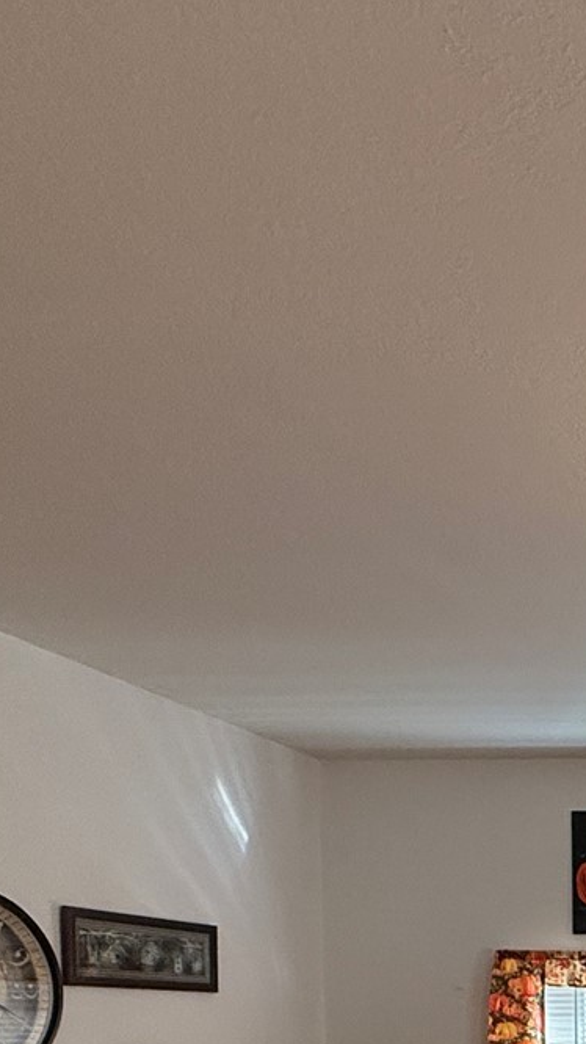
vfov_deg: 39.4
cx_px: 1034
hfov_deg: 20.1
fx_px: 1217
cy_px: 1102
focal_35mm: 44
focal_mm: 2.22
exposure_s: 1/120
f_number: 2.2
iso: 320
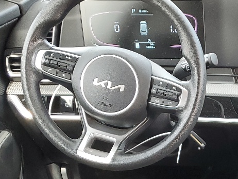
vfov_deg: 15.2
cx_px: 305
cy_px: 268
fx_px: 619
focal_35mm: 90
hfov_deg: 20.1
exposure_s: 1/120
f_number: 1.5
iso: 56
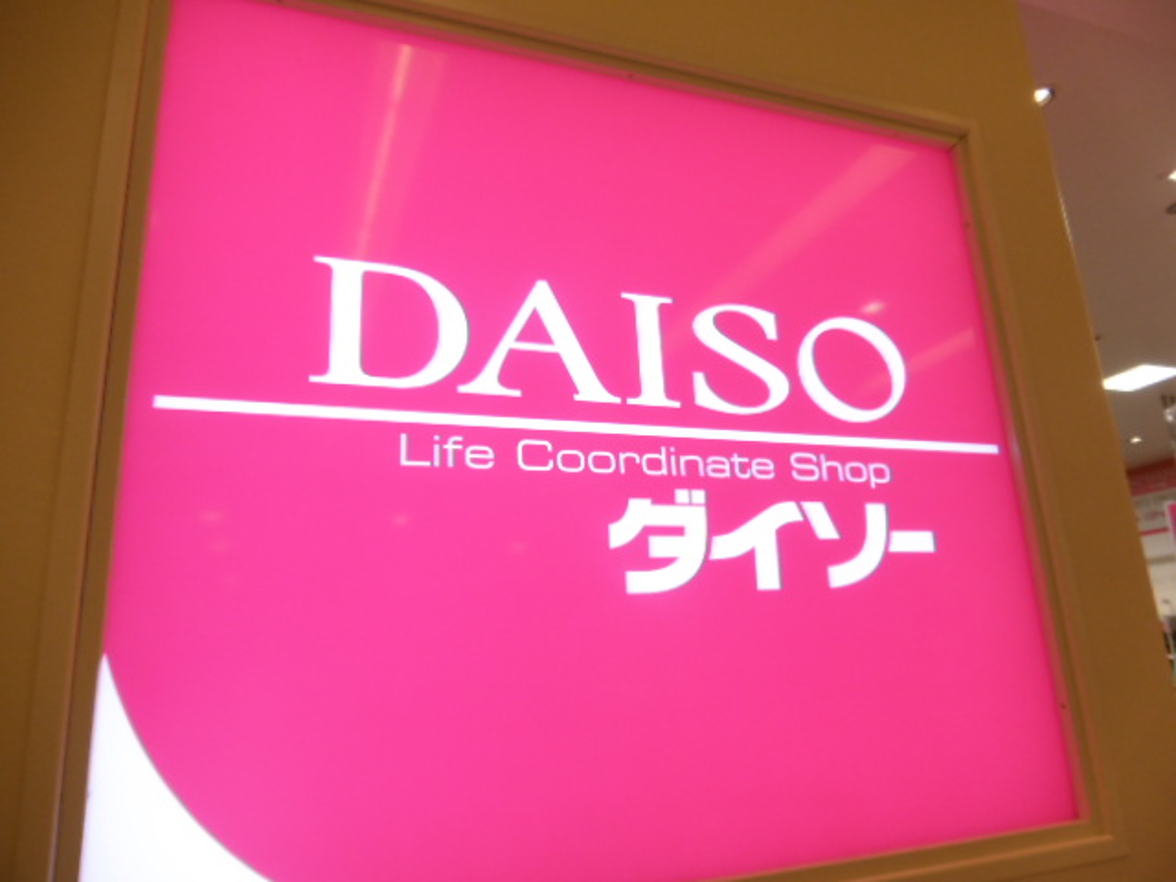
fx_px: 815
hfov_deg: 71.6
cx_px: 588
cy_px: 441
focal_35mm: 24
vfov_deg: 56.8
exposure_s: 1/100
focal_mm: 4.3
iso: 100
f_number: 3.1
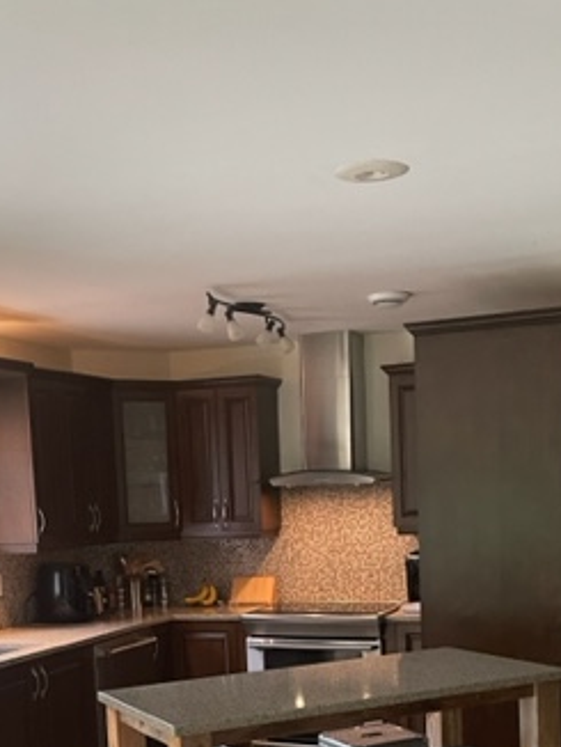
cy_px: 635
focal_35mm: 51
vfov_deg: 35.8
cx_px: 293
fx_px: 1101
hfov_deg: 28.6
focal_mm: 4.2
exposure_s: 1/60
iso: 200
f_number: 1.6
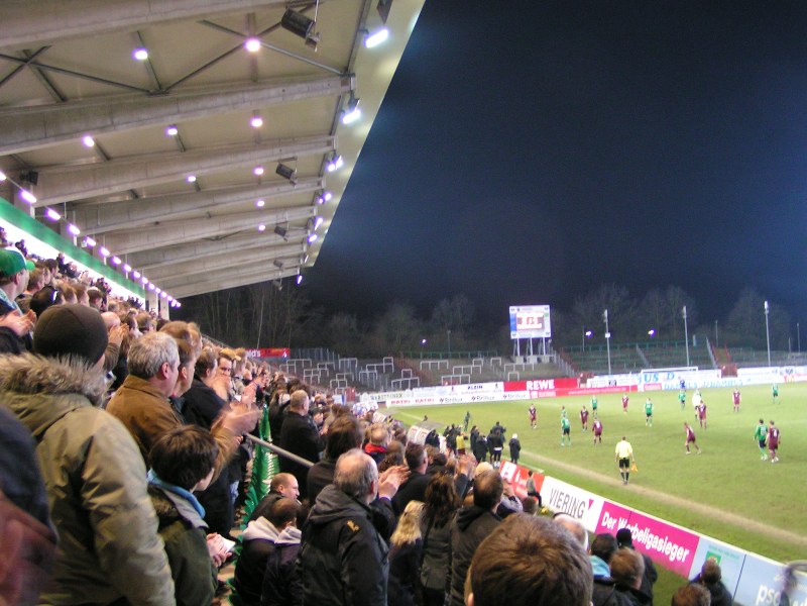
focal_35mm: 38
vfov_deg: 37.7
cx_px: 404
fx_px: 886
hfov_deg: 49.0
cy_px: 303
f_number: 2.8
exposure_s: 1/10
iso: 200
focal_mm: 5.8
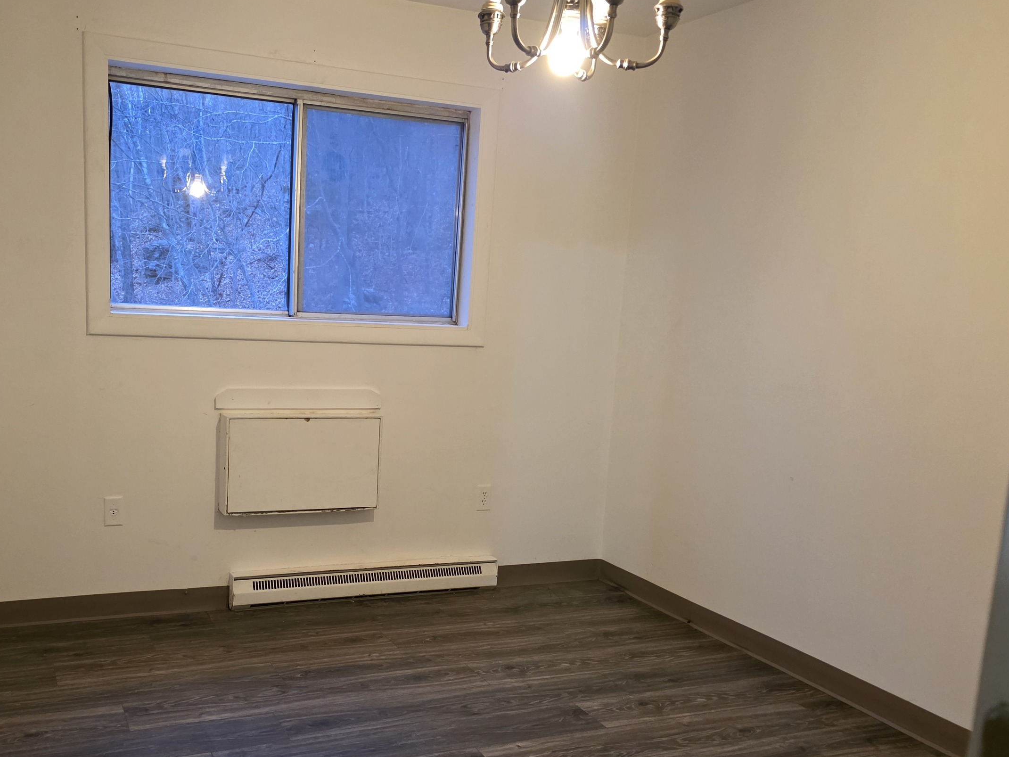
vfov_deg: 42.8
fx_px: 962
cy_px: 445
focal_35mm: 33
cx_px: 366
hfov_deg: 54.6
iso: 1000
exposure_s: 1/120
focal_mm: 6.3
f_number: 1.7
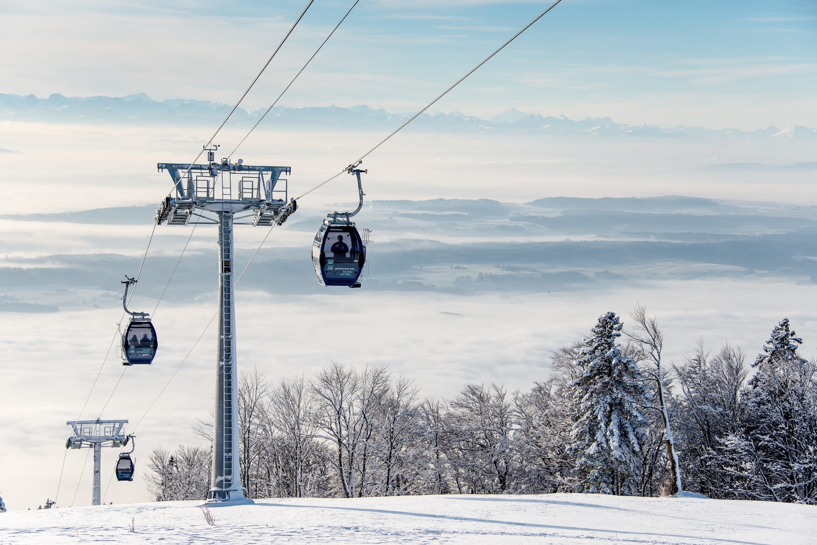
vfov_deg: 16.1
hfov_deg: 23.9
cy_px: 272
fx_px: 1929
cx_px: 408
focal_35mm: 85
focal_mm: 85
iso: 100
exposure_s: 1/320
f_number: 7.1
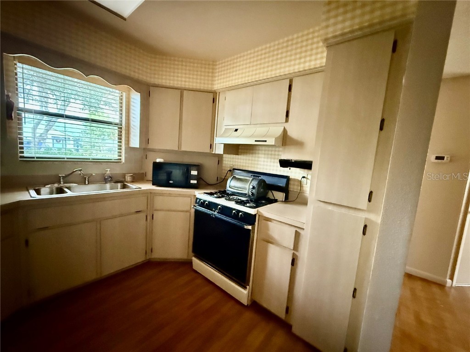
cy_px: 176
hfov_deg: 102.1
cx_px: 235
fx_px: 190
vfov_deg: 85.7
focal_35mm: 14
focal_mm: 2.22
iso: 1600
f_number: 2.2
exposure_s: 1/36
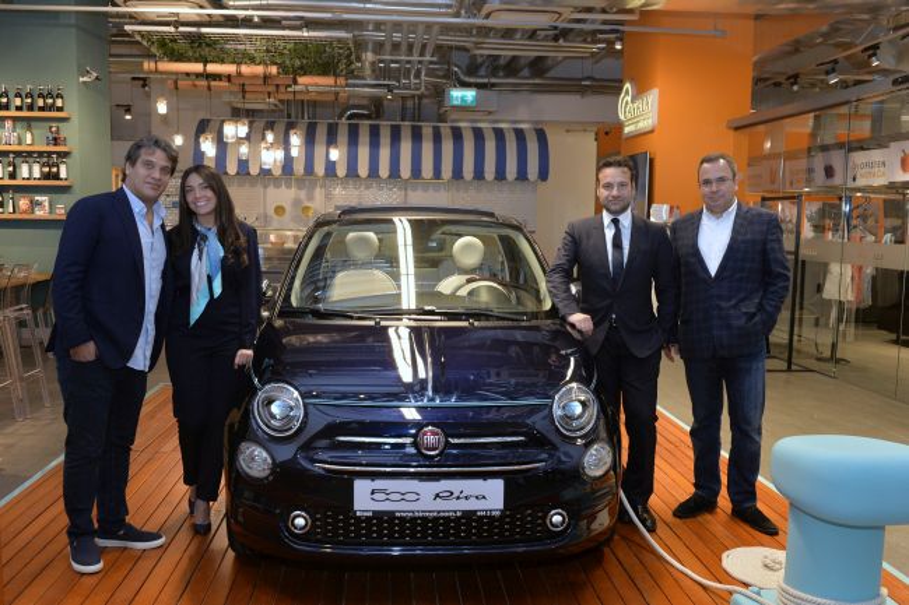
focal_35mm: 32
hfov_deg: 58.7
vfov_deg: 41.1
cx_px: 454
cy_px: 302
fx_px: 808
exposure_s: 1/100
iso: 1600
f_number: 5.6
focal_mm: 32
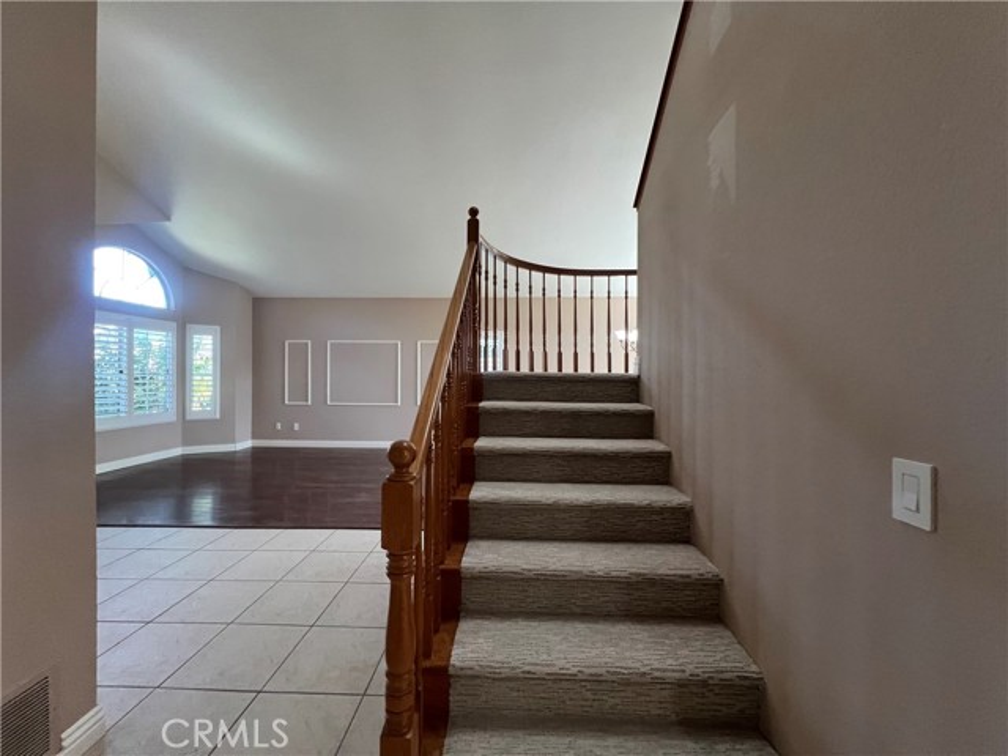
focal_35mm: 13
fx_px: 379
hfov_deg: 106.2
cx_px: 504
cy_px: 378
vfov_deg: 89.9
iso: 200
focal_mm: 1.57
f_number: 1.8
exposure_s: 1/120
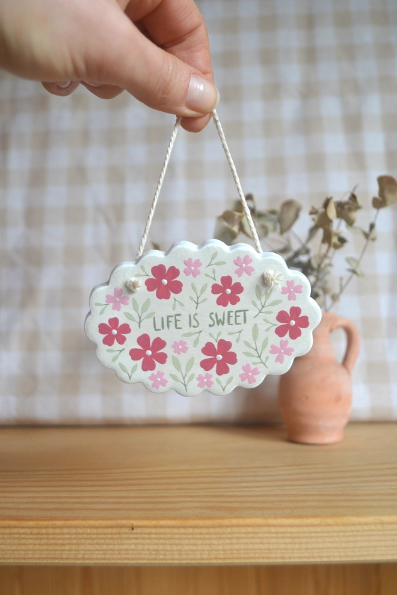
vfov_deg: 53.1
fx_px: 595
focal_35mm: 36
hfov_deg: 36.9
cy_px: 298
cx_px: 198
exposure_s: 1/60
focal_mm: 24
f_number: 4
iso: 400
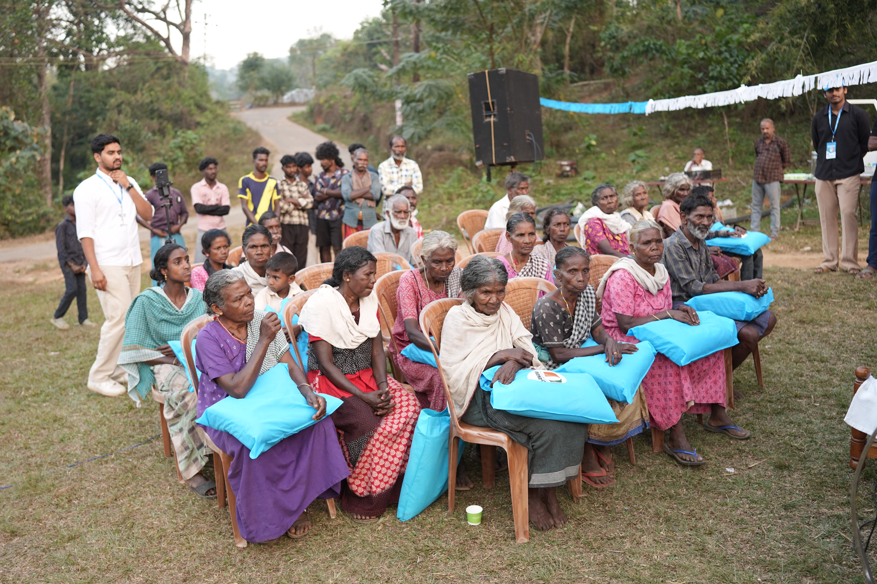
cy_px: 292
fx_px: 853
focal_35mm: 35
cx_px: 438
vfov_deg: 37.9
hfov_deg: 54.4
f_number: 2.2
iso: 500
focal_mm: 35
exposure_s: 1/200
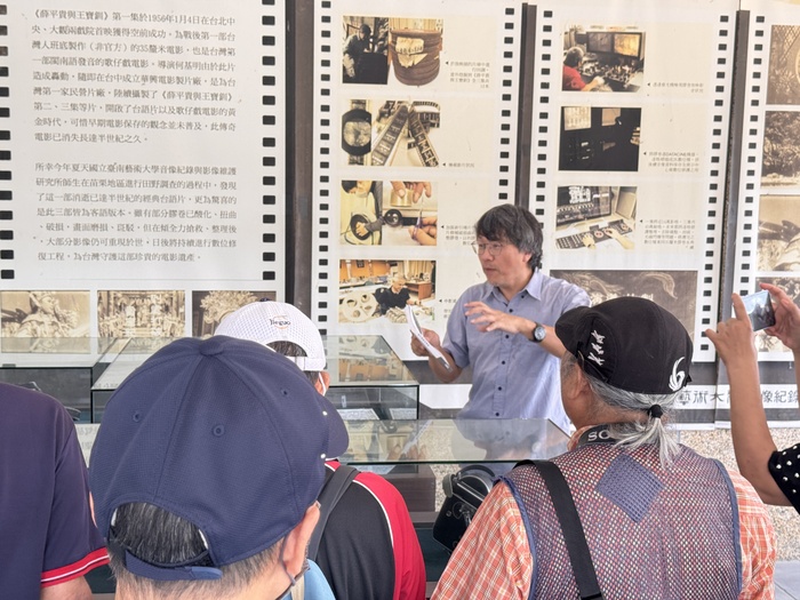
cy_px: 300
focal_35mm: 48
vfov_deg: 30.3
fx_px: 1109
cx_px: 400
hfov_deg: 39.7
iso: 125
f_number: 1.78
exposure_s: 1/120
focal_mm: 6.76
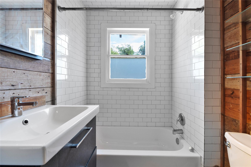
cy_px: 84
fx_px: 105
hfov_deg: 100.4
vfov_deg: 77.3
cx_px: 126
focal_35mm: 15
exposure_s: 1/1.25
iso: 250
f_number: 11
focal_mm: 10
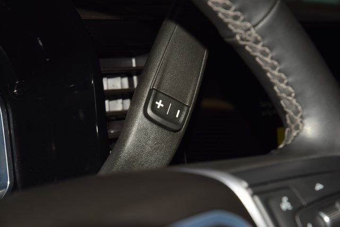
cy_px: 114
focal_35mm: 105
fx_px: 992
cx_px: 170
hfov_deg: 19.5
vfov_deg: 13.0
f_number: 8
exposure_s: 1/125
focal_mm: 70
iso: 100
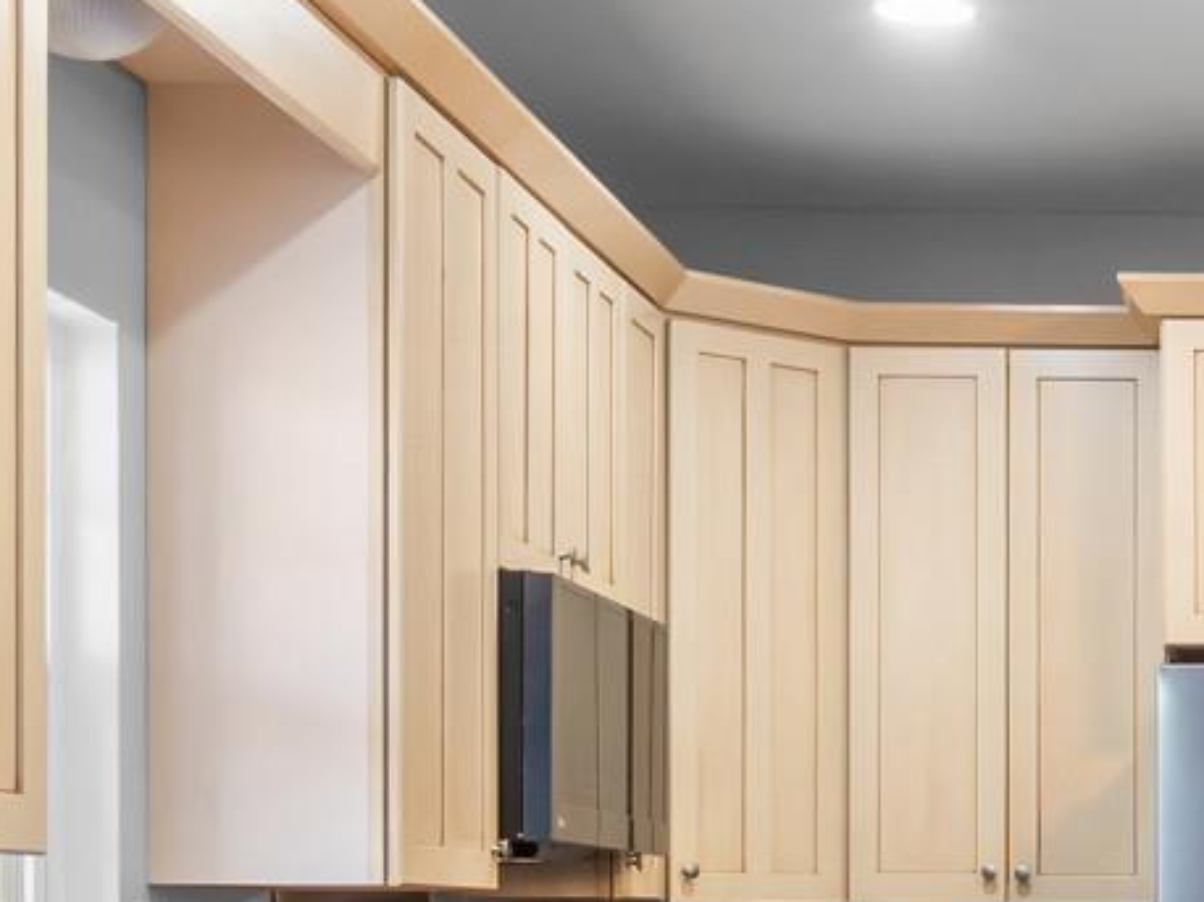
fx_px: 3011
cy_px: 876
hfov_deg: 20.5
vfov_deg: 16.7
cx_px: 1588
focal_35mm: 87
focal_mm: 11
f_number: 9
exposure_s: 1
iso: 250
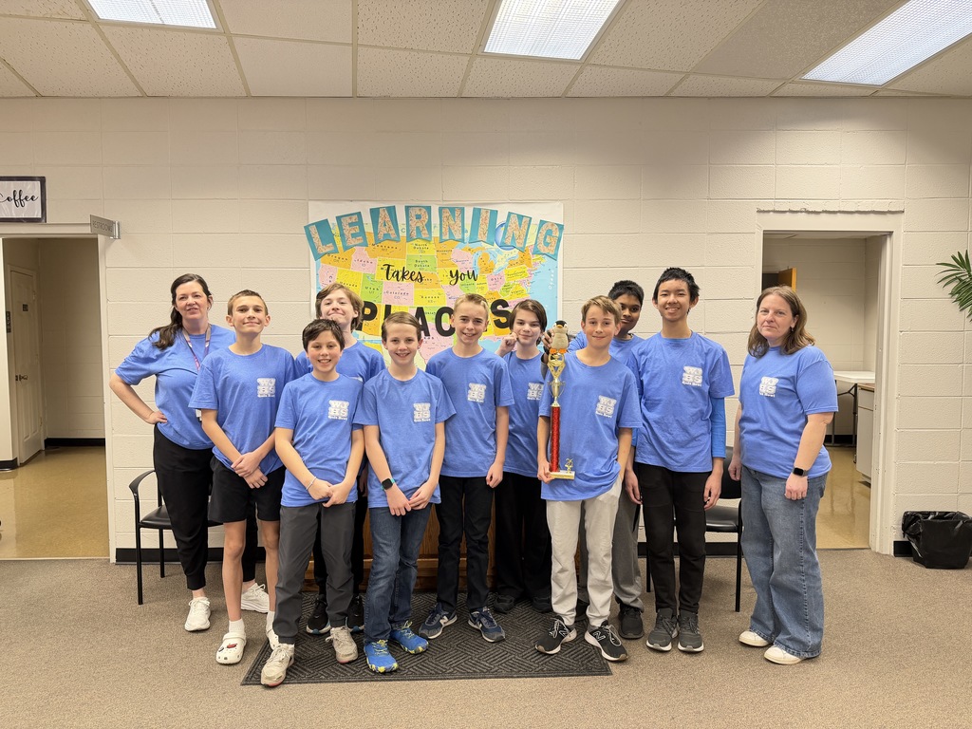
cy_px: 364
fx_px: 674
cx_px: 486
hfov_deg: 71.6
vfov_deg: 56.8
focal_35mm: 24
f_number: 1.78
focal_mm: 6.76
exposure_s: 1/60
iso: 200
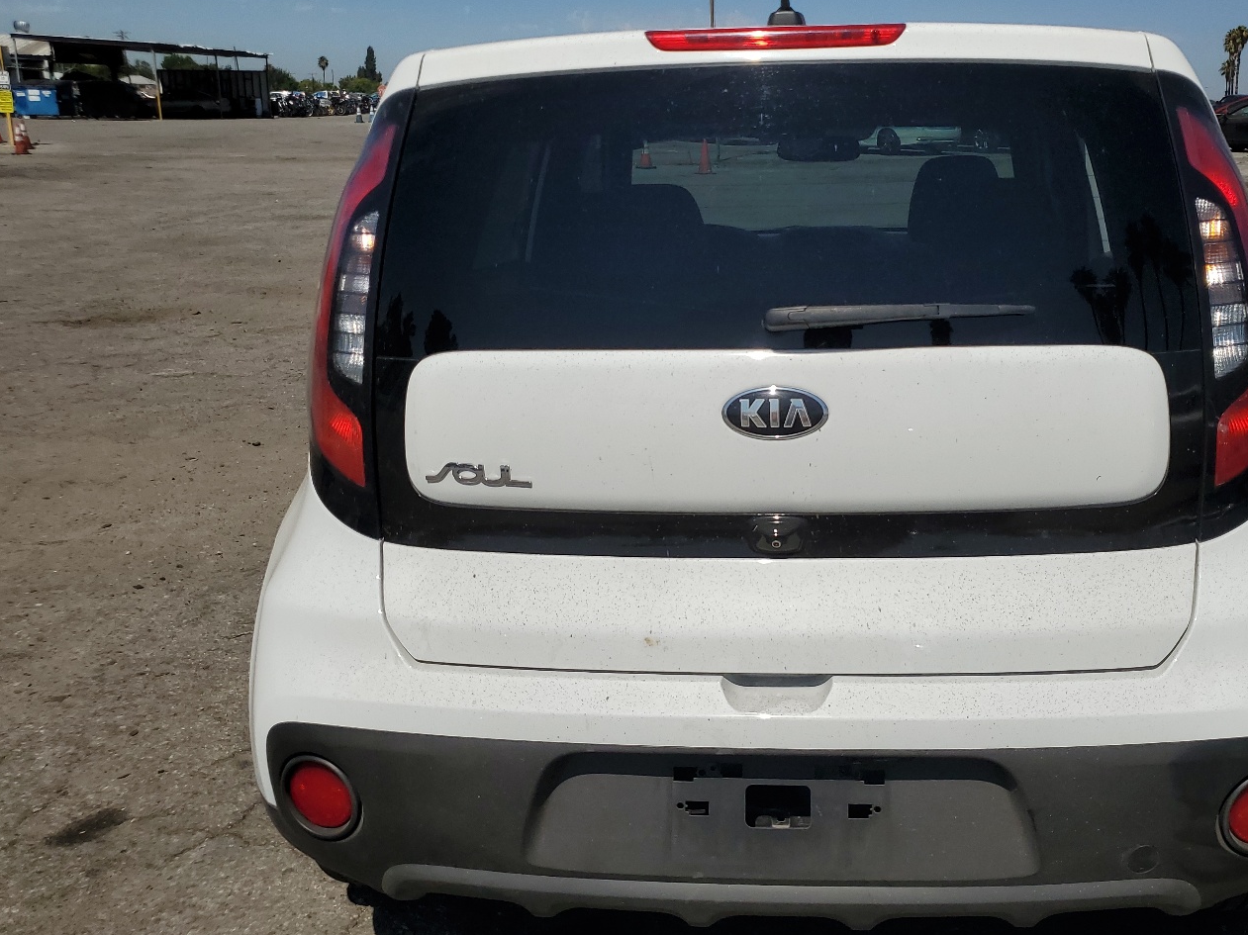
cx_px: 767
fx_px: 1189
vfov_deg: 42.9
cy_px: 464
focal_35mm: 33
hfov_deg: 54.8
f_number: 1.5
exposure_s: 1/10000
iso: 52
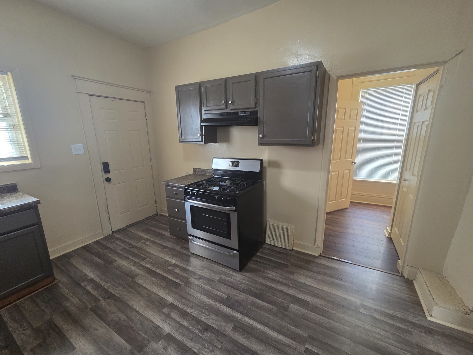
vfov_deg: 89.9
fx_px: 178
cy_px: 178
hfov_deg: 106.2
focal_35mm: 13
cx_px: 236
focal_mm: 2.2
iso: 320
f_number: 2.2
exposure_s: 1/60
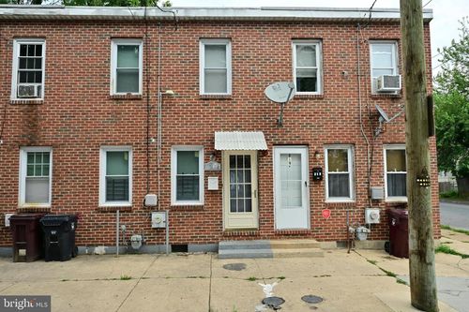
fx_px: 345
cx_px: 234
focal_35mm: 26
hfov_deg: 68.4
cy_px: 156
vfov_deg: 48.7
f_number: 16
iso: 400
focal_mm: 26.5
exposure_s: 1/200
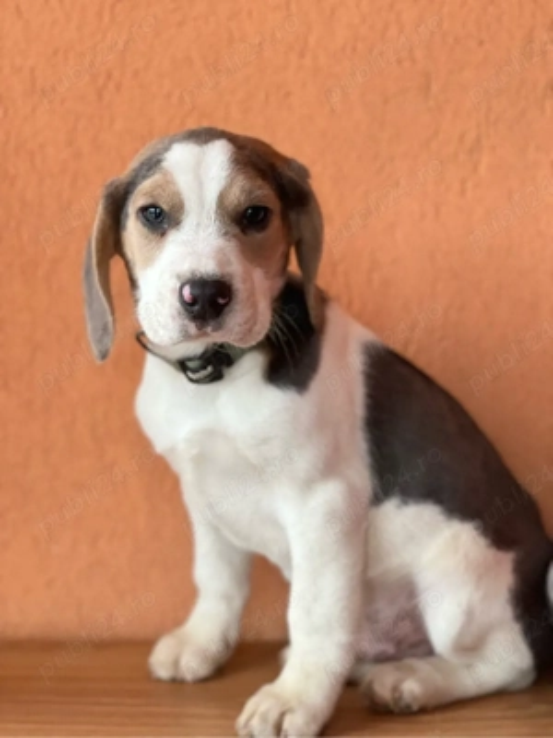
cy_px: 369
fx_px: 1640
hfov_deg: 19.1
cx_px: 276
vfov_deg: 25.3
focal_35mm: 77
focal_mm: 9
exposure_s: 1/40
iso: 250
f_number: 2.8
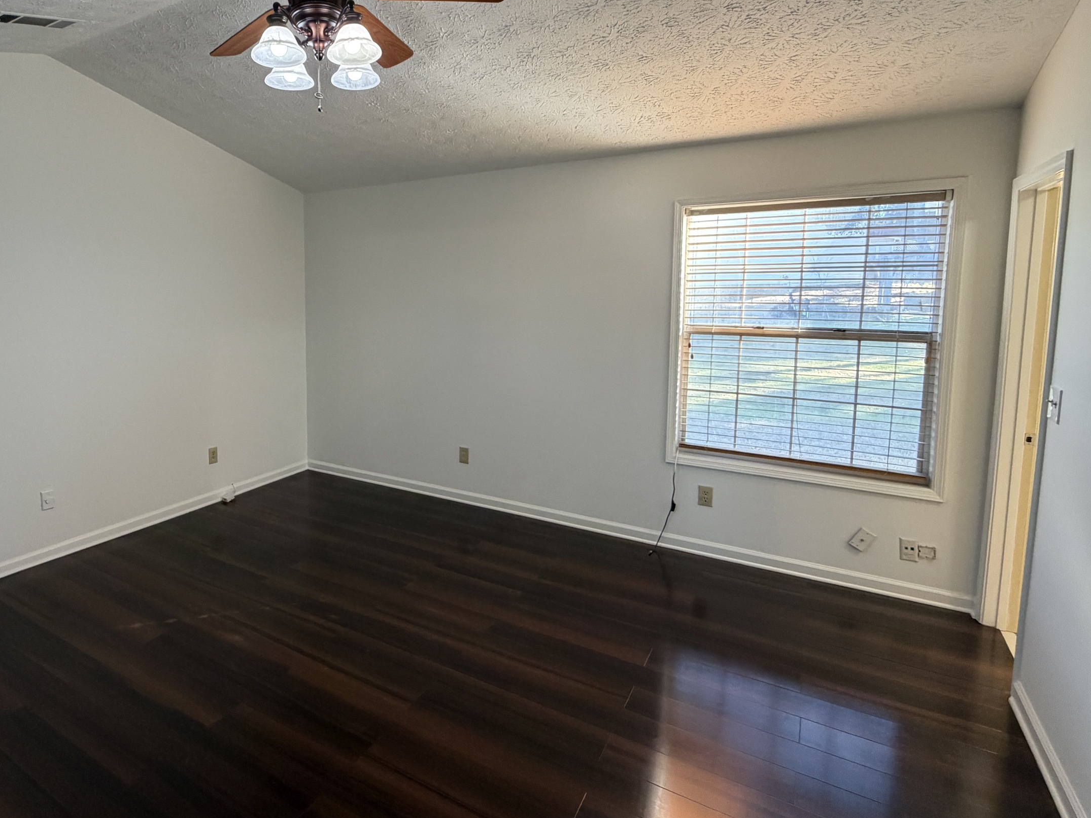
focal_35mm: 20
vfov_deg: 65.7
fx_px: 630
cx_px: 389
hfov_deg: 79.8
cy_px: 349
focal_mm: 2.22
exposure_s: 1/60
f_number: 2.2
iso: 200
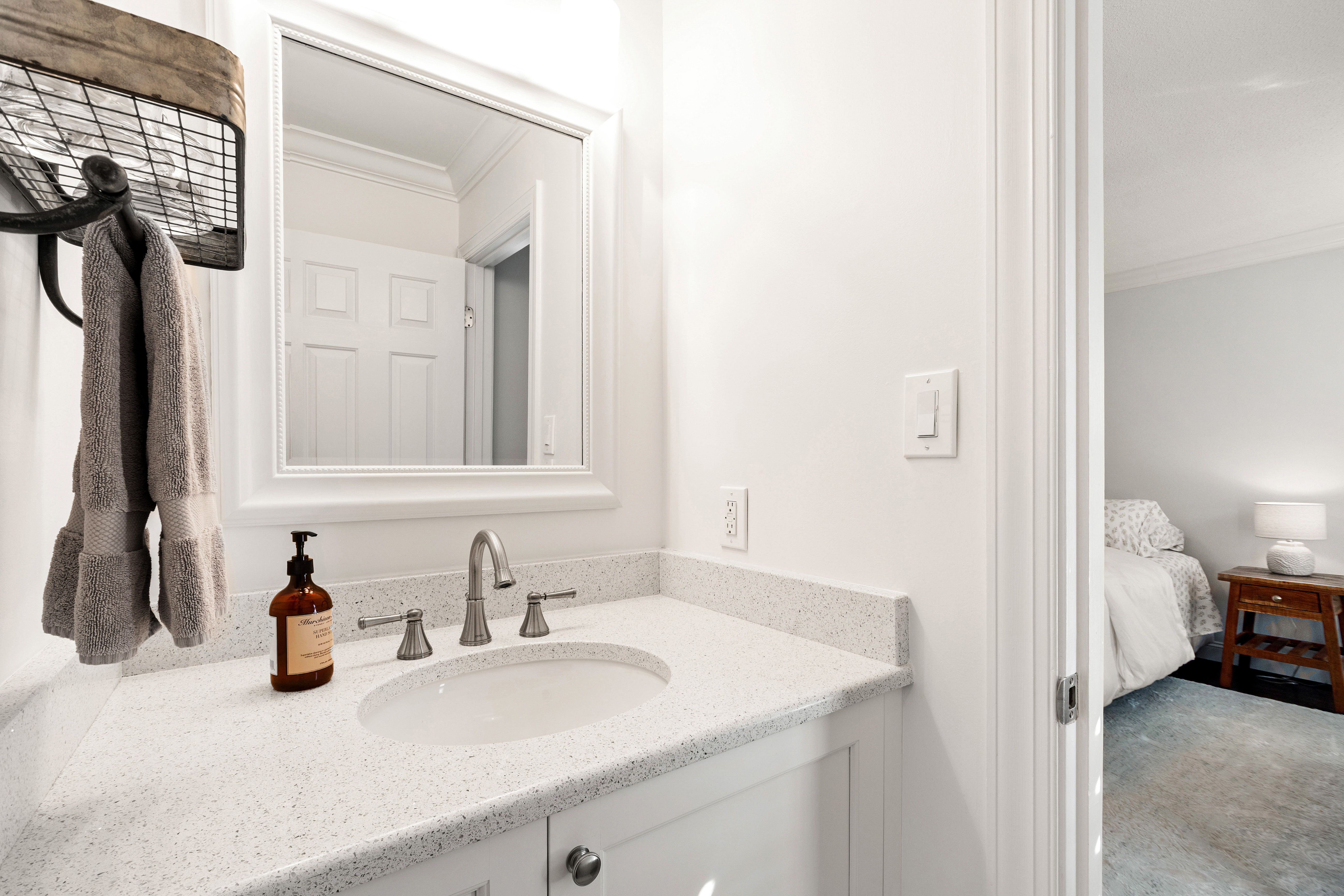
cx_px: 672
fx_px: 560
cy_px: 448
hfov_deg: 100.4
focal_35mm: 15
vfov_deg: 77.3
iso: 100
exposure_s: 1/5
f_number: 8
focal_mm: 10
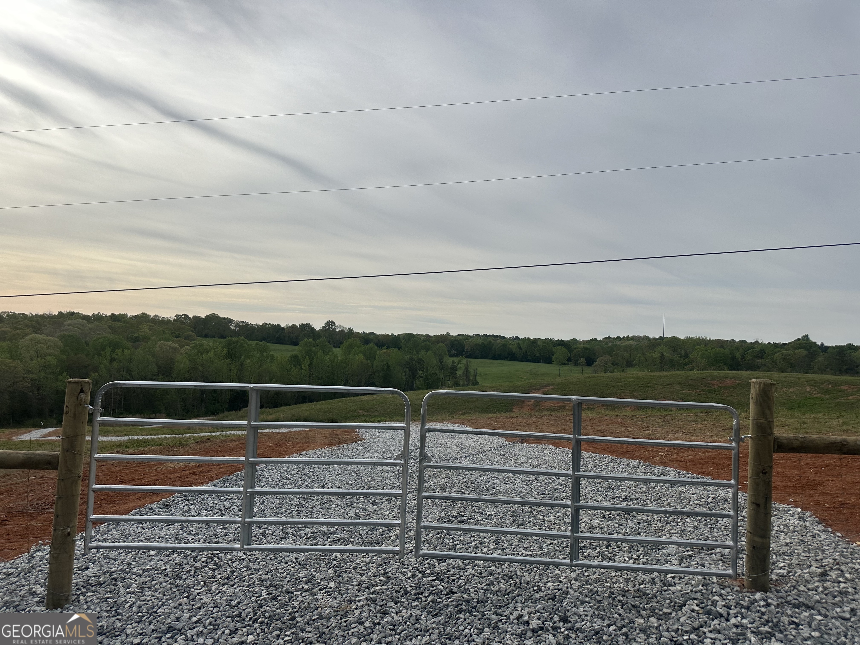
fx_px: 596
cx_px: 430
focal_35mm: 24
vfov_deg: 56.8
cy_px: 322
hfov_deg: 71.6
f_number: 1.78
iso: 80
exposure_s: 1/8929
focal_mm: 6.86
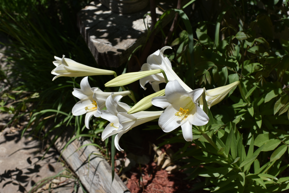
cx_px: 144
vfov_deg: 19.5
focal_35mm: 70
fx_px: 562
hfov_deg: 28.8
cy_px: 96
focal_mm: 70
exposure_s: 1/400
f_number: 10
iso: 100
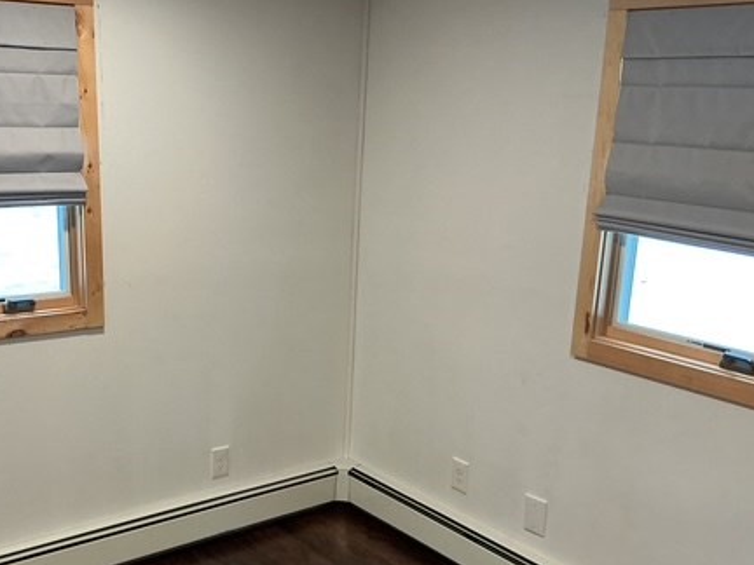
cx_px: 284
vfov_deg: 33.5
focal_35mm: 43
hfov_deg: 43.5
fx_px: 937
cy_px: 345
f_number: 1.8
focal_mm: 3
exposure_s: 1/60
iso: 100
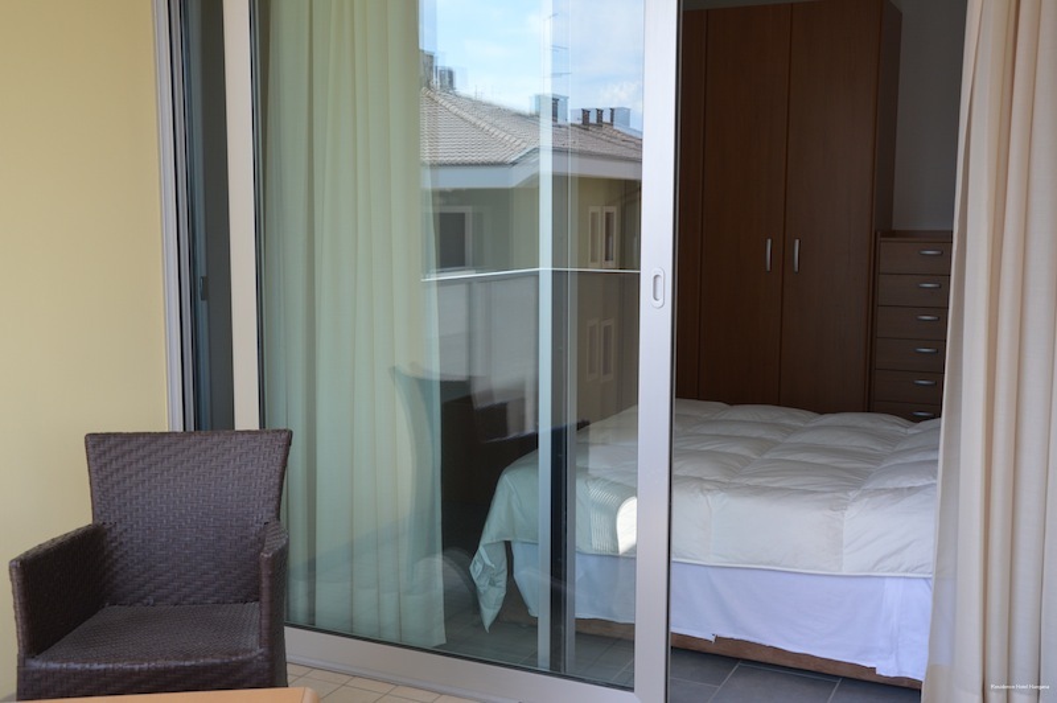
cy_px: 352
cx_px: 528
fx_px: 1144
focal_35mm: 39
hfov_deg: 49.6
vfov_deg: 34.2
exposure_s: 1/125
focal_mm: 26
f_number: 5.6
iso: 220
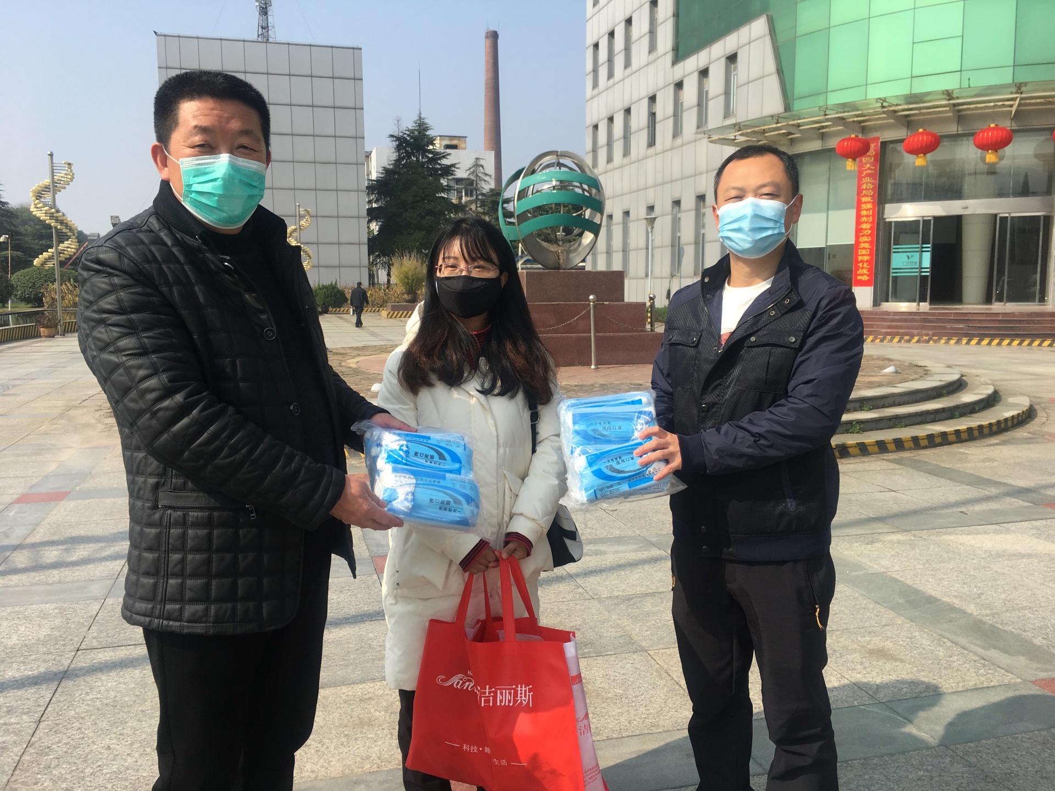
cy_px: 396
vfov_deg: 48.2
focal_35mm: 29
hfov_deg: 61.7
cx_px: 528
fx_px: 884
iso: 25
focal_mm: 4.15
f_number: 2.2
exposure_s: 1/1399
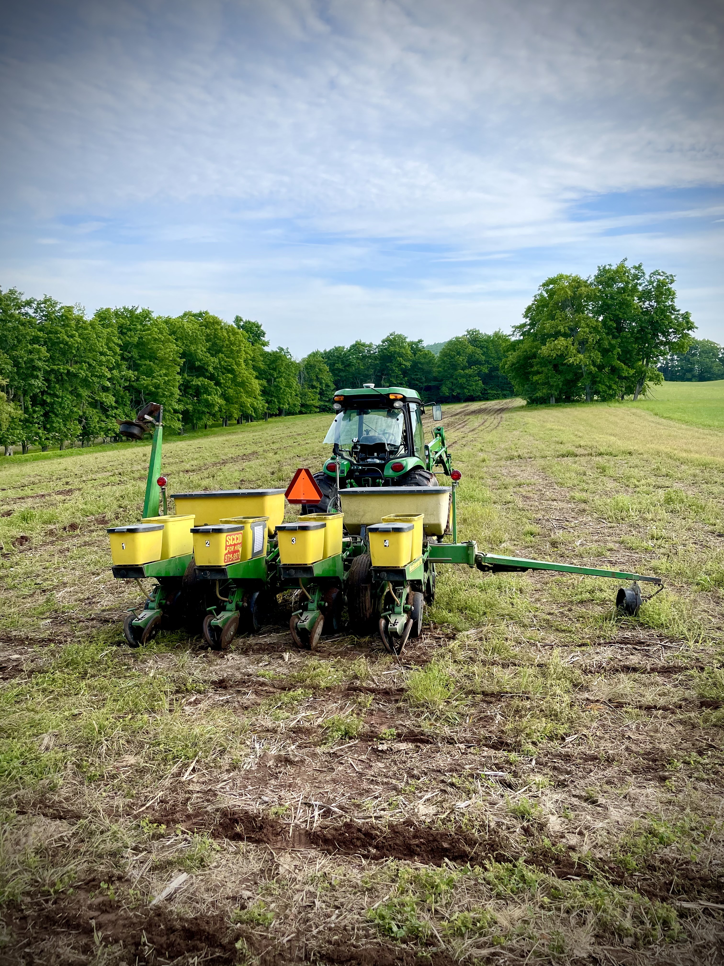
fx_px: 725
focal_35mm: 26
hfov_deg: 53.1
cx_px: 362
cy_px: 483
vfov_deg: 67.3
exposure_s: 1/2451
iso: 32
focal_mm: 4.2
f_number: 1.6
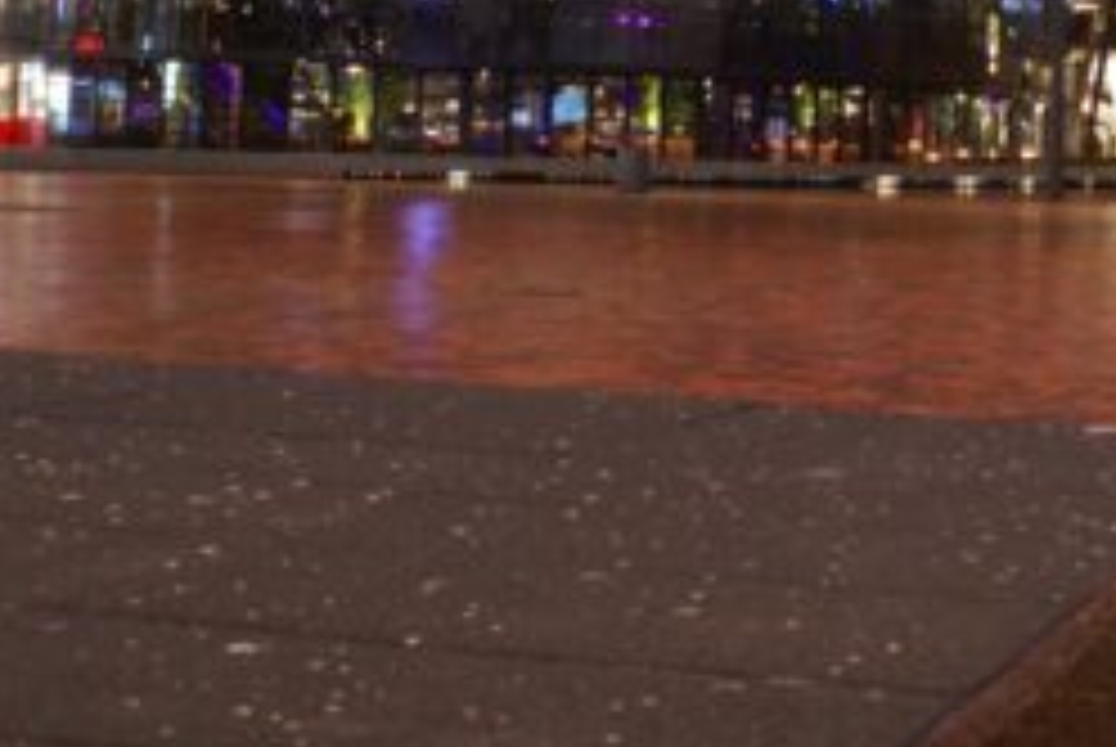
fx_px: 2483
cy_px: -40
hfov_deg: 24.8
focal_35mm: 80
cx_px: 950
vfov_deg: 16.7
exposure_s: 1/1.67
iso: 200
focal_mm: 22
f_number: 4
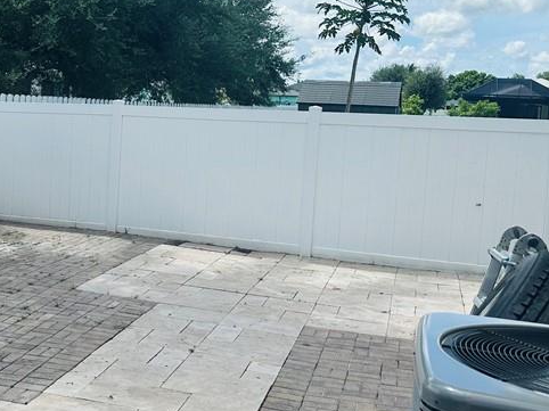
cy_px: 151
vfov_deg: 28.4
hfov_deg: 35.5
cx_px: 67
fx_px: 808
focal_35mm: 51
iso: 80
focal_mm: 6.86
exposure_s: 1/5848
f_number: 1.78
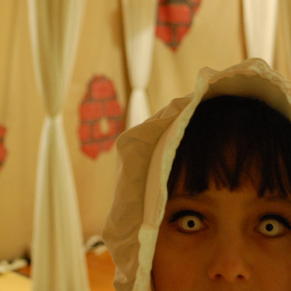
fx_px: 865
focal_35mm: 91
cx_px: 189
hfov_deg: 19.0
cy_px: 110
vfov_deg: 19.1
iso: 1600
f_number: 4.8
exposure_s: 1/4
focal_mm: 30
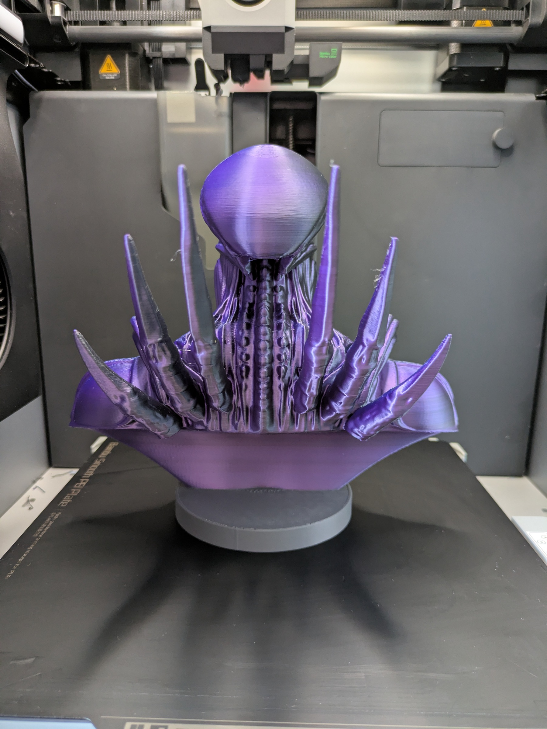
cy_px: 364
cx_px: 274
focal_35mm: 25
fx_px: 526
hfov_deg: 54.9
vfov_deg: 69.4
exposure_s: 1/25
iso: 349
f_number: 1.89
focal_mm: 5.43
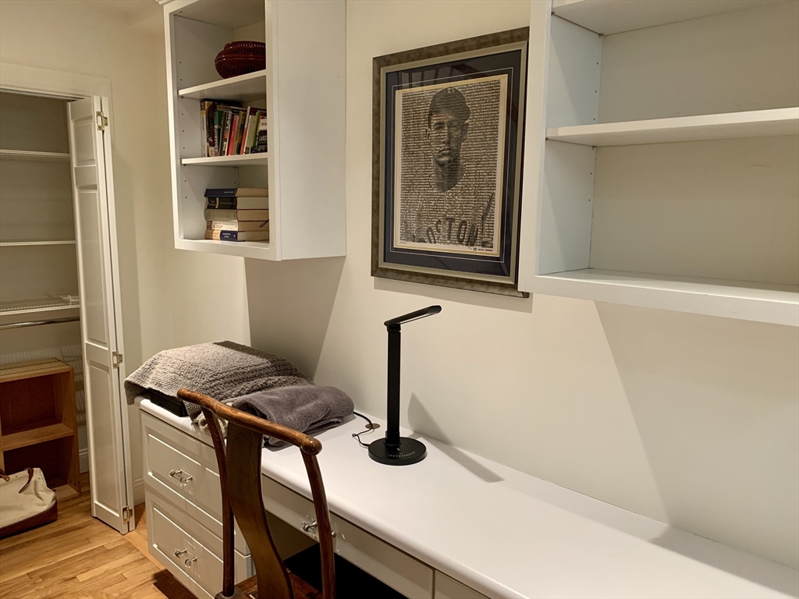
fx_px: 600
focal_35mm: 26
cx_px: 400
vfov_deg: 53.1
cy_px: 300
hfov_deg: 67.3
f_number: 1.8
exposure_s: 1/60
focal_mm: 4.25
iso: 250
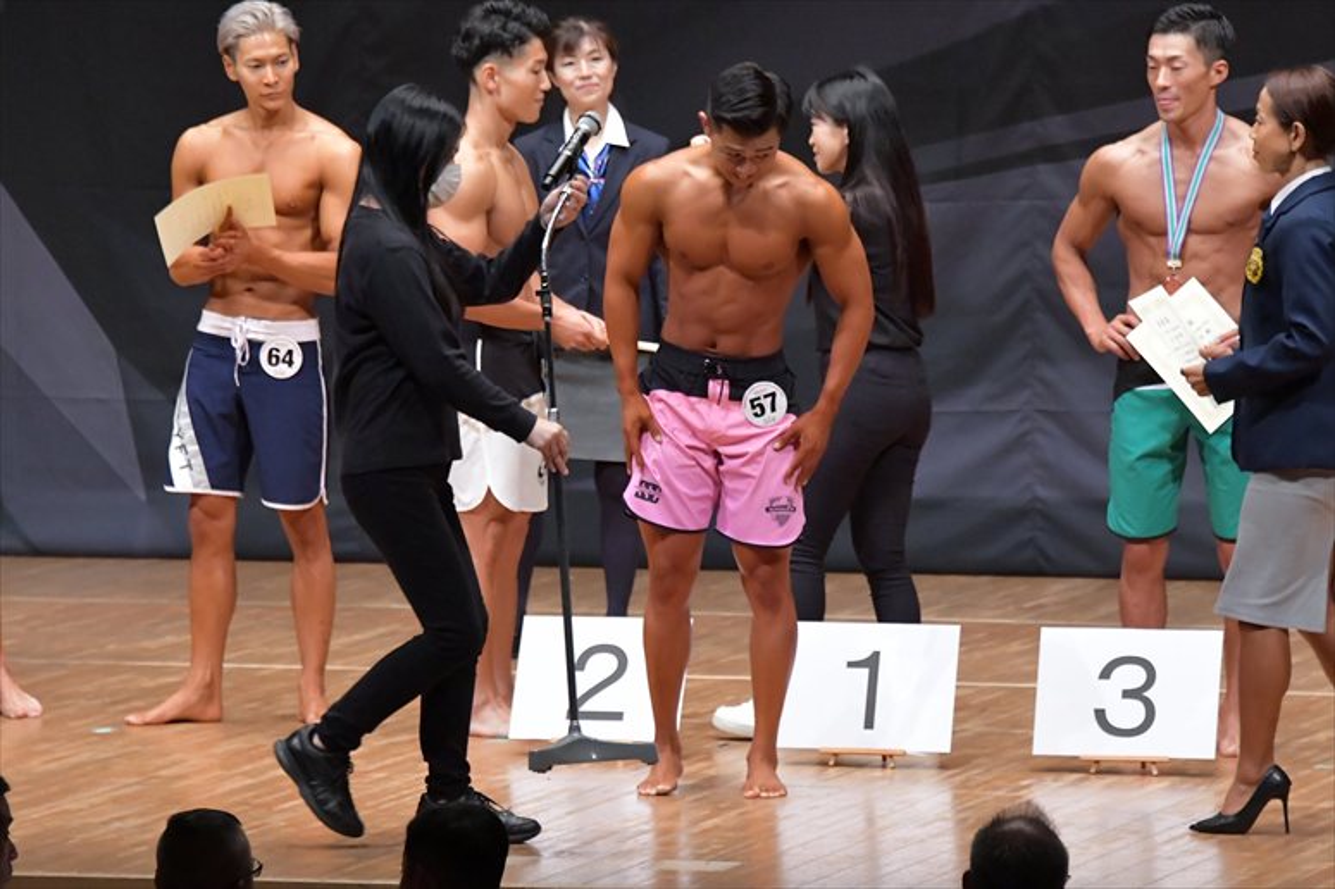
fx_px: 10008
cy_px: 444
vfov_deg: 5.1
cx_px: 668
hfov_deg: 7.6
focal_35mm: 270
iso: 8000
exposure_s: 1/400
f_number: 5.6
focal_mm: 180
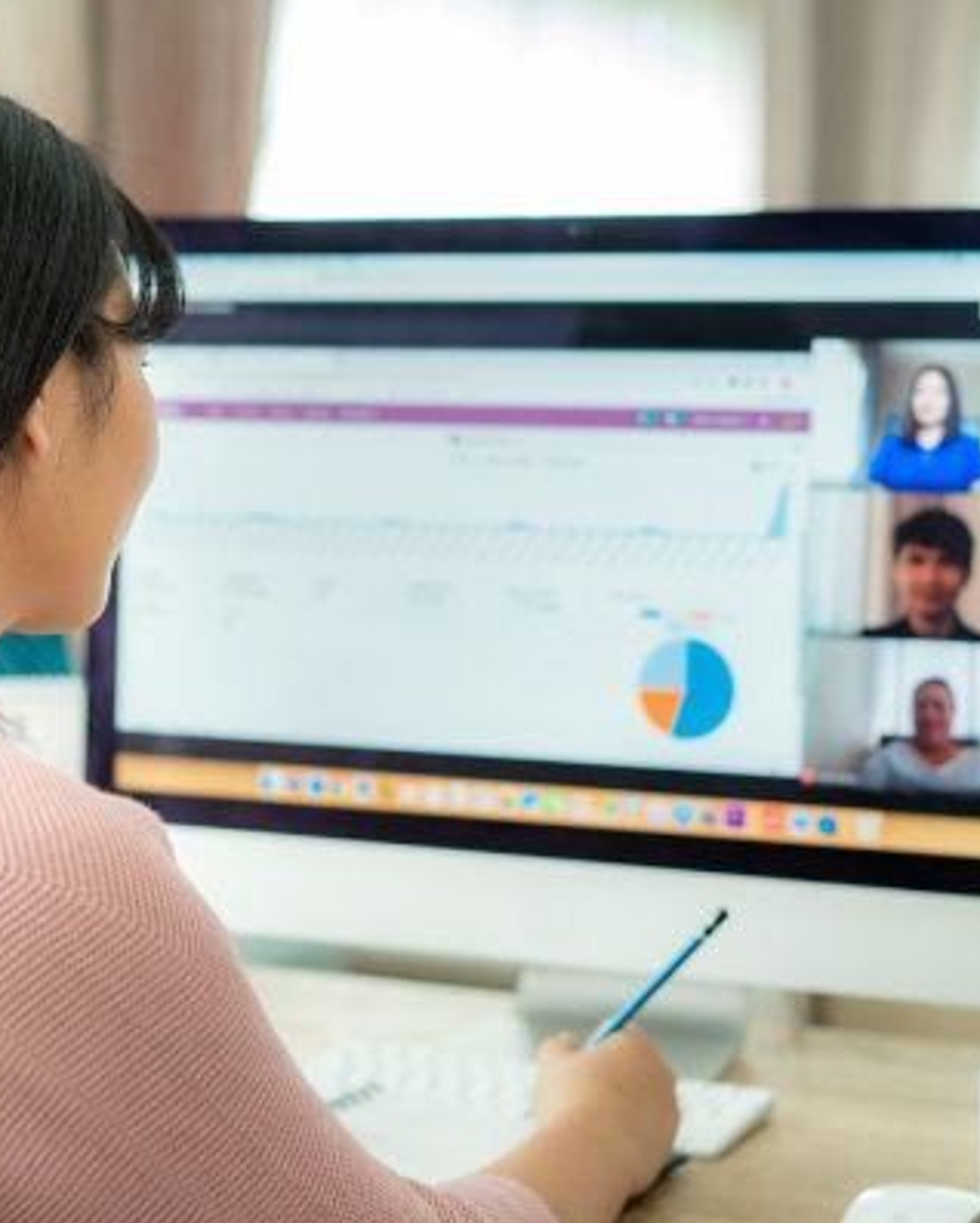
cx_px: 339
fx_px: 2826
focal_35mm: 78
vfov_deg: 24.4
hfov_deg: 19.6
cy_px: 610
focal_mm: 55
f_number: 2.8
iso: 200
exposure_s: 1/100
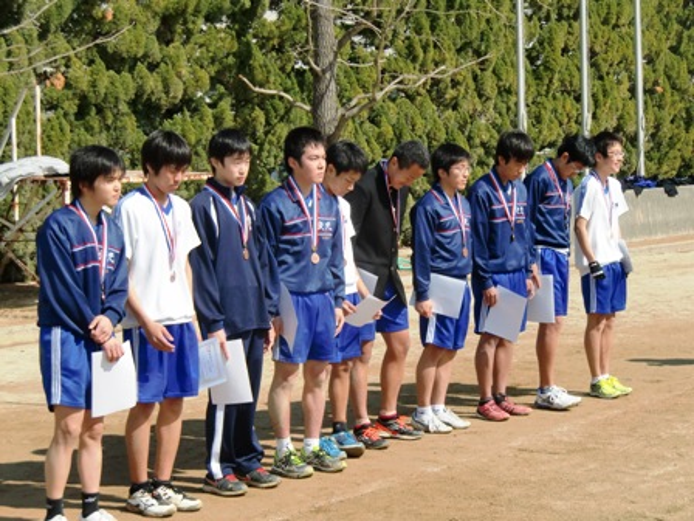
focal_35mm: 76
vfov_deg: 19.4
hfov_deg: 25.7
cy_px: 260
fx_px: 1524
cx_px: 347
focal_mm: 13.6
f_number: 4.6
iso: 64
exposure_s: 1/640
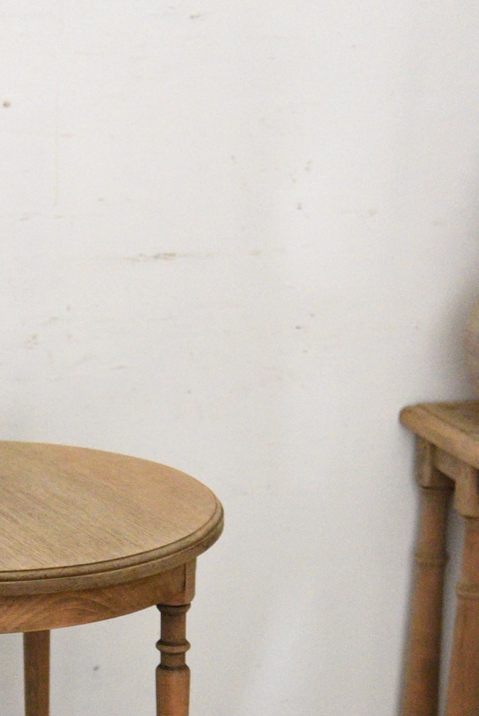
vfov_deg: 18.5
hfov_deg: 12.4
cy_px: 635
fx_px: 2171
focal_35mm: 109
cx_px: 4
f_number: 4
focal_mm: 50
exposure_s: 1/25
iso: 12800
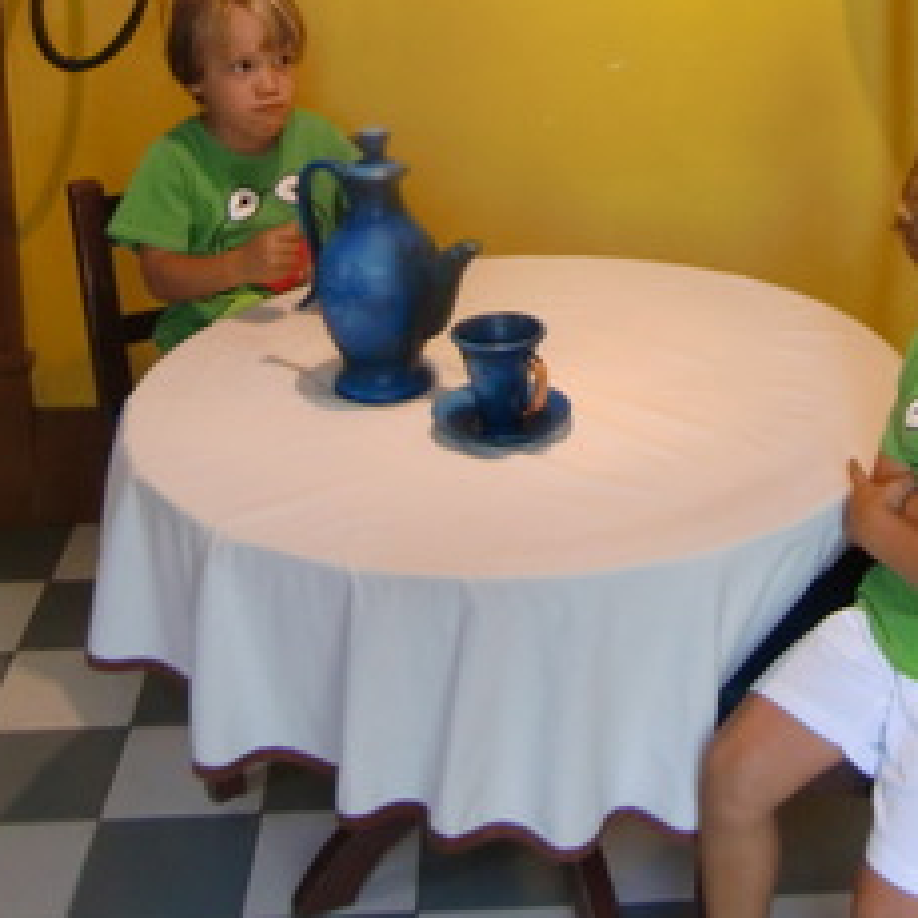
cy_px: 40
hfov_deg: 28.8
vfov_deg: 27.7
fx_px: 1770
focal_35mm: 59
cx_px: 651
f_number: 3.2
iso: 125
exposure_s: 1/60
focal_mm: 4.3
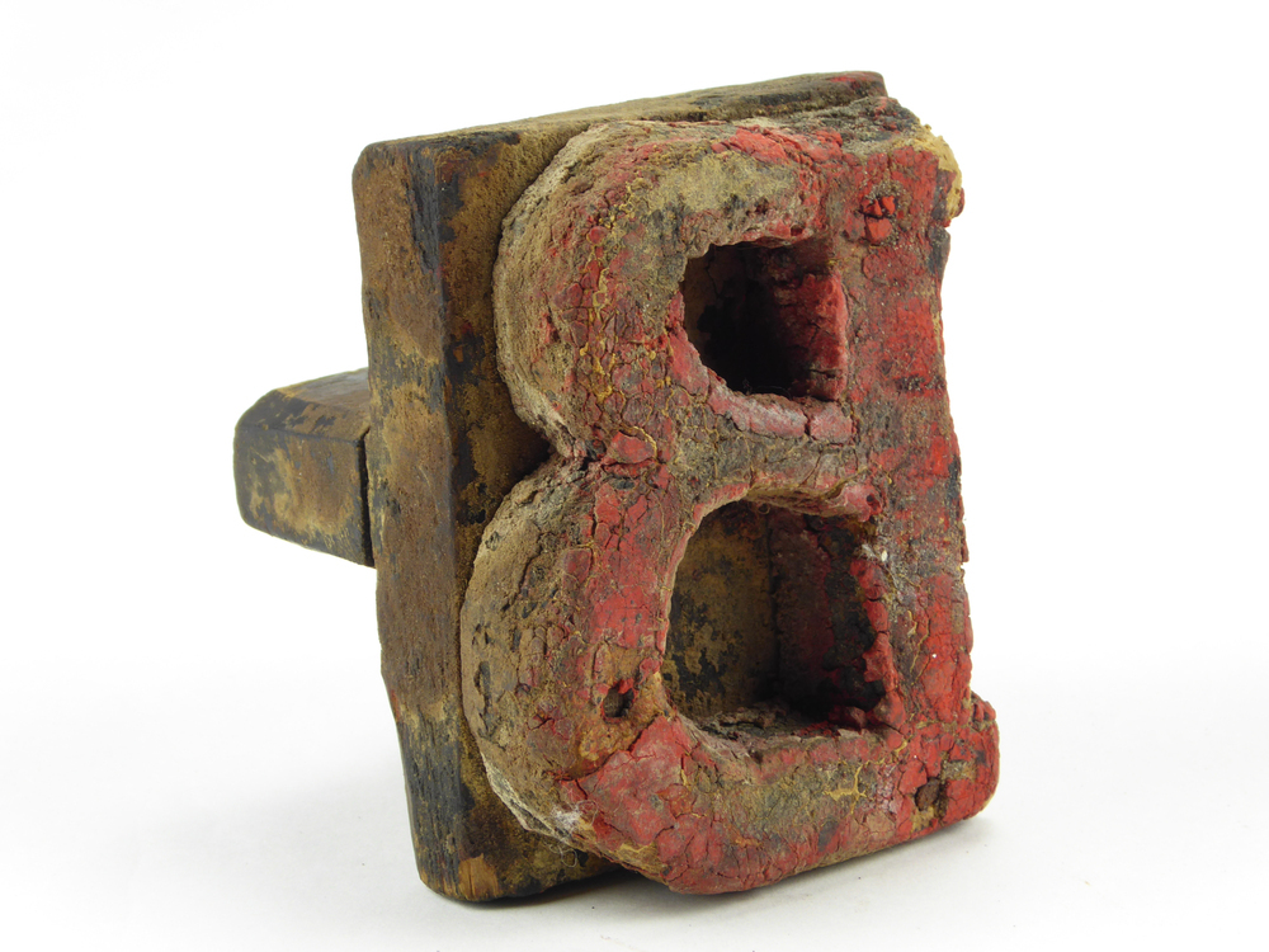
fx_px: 4546
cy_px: 476
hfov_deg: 15.9
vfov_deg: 12.0
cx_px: 634
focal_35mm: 124
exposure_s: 1/15
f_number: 5.2
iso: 100
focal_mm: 22.3
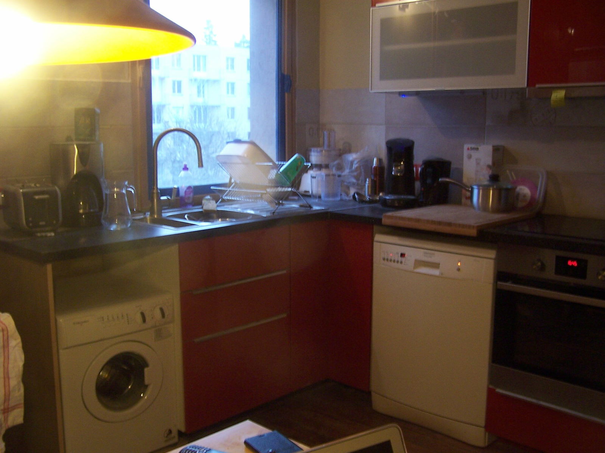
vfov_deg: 37.7
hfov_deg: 49.0
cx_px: 302
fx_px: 664
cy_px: 226
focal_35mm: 38
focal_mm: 6.3
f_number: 2.8
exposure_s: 1/8
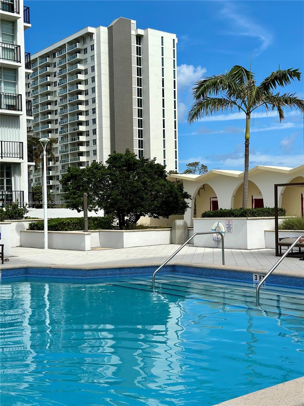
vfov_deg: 39.7
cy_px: 203
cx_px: 152
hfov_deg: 30.3
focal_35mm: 48
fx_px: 562
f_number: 1.78
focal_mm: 6.86
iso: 100
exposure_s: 1/8929
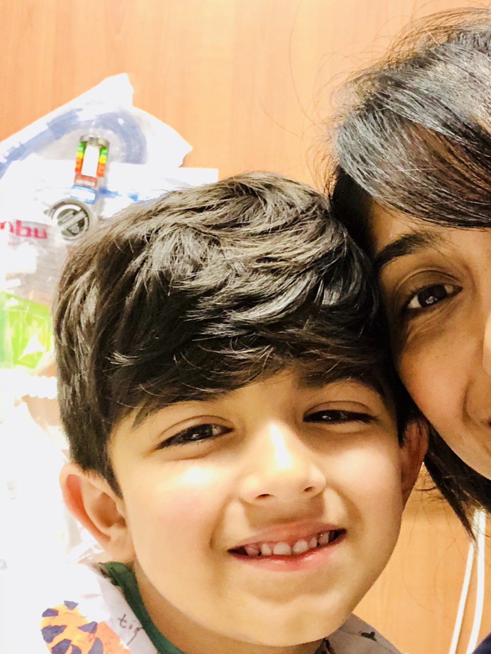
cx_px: 340
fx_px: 1077
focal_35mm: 57
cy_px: 382
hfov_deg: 25.5
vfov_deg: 33.7
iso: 320
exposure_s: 1/60
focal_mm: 2.87
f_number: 2.2
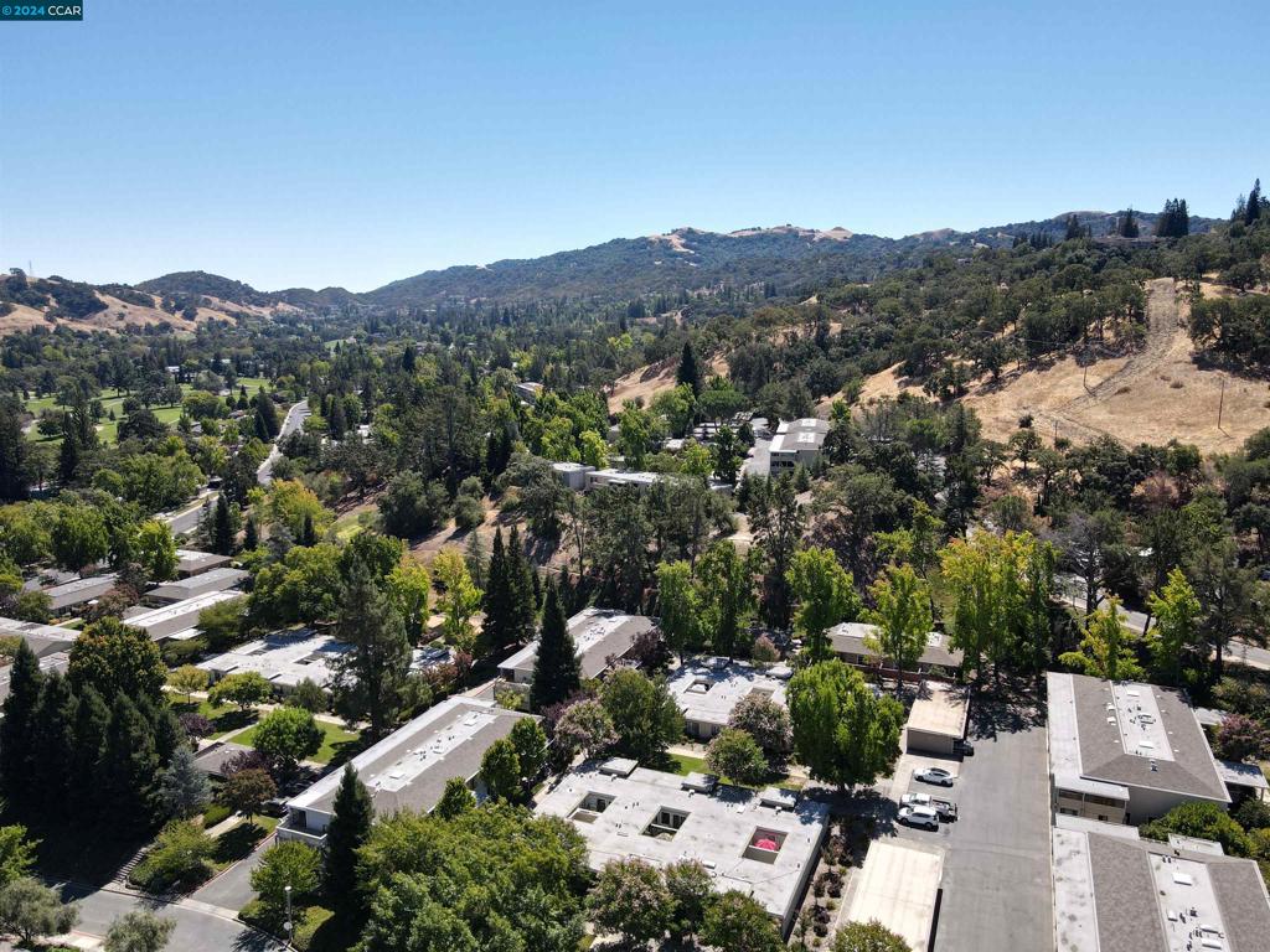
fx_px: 881
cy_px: 476
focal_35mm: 24
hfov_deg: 71.6
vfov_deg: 56.8
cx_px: 635
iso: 100
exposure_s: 1/640
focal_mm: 4.5
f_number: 2.8
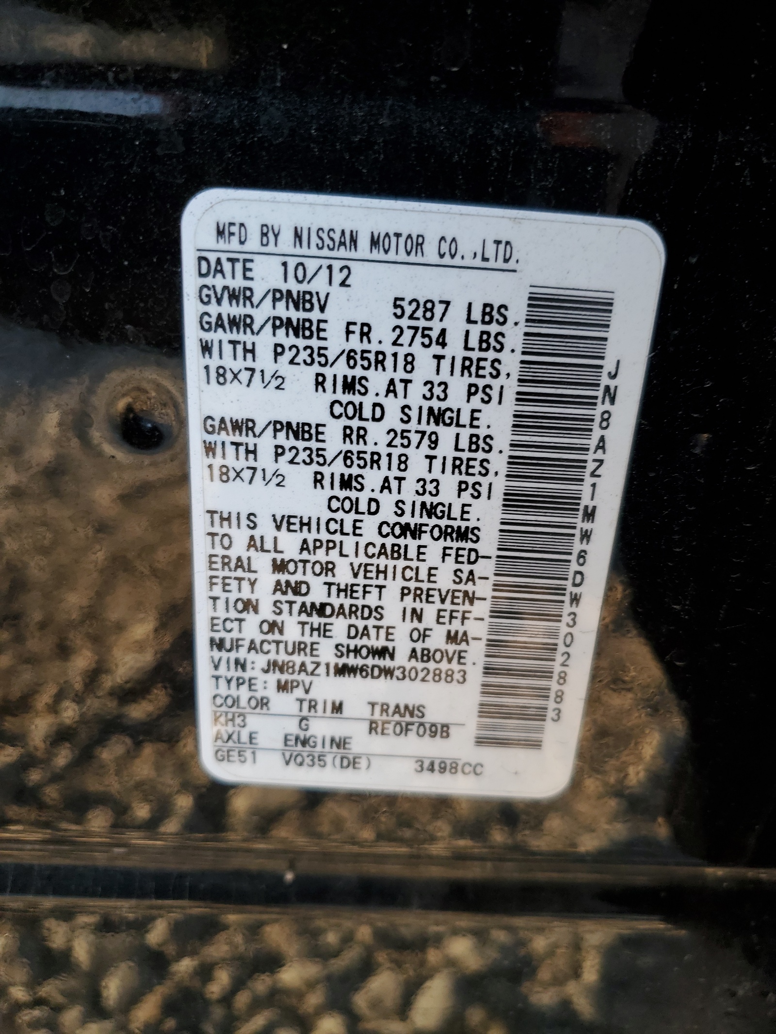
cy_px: 517
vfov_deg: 67.3
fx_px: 777
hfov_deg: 53.1
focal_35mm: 26
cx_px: 388
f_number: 1.5
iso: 50
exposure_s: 1/185
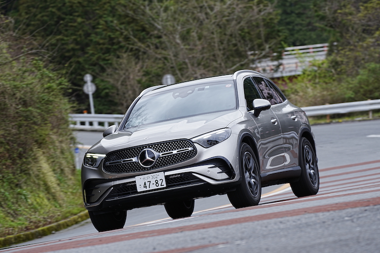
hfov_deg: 8.8
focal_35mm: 235
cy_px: 126
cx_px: 190
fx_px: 2480
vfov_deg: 5.8
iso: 100
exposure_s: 1/160
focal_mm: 235
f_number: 7.1
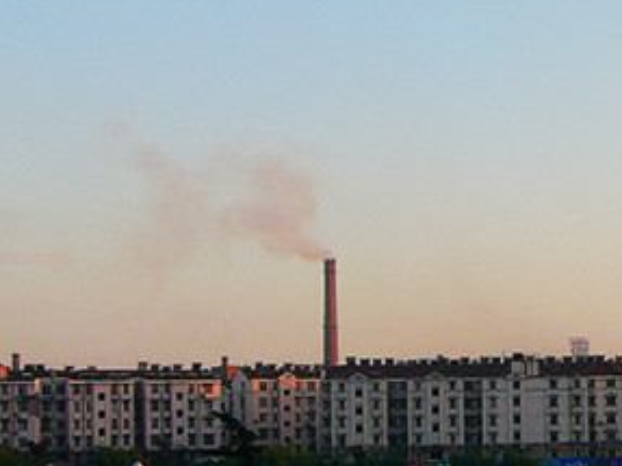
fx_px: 1760
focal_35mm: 98
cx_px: 602
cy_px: 341
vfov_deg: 15.0
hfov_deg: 19.5
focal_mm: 6
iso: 50
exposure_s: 1/200
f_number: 4
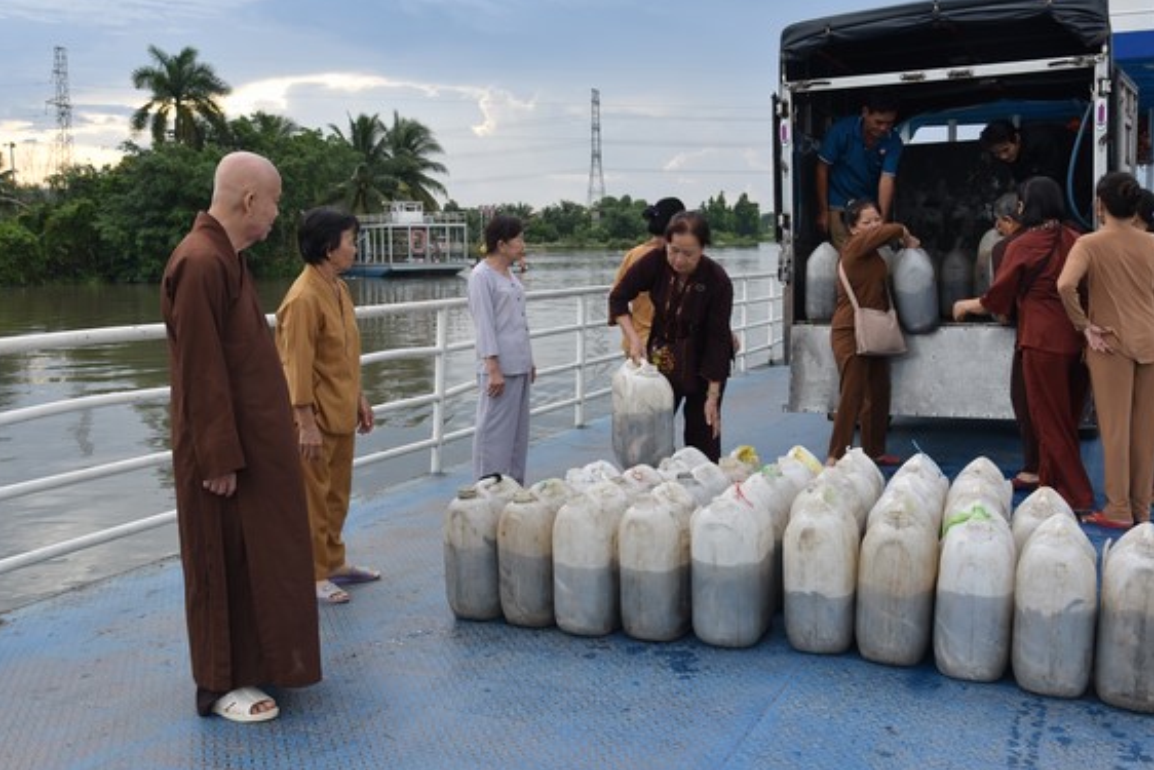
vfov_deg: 35.9
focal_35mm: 37
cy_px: 333
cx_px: 614
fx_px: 1186
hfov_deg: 51.8
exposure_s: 1/200
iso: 400
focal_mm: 32
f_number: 7.1
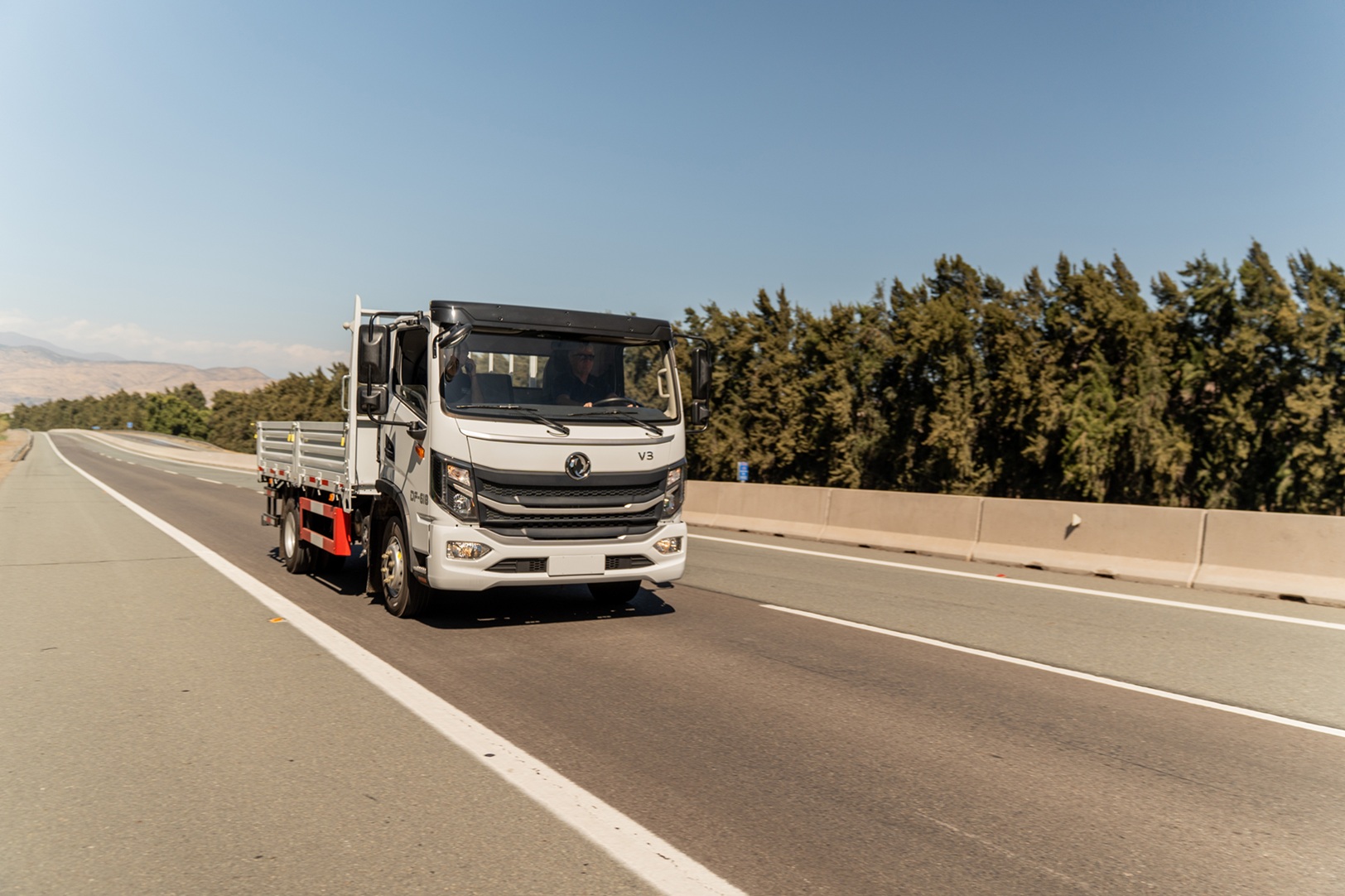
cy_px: 448
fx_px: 1046
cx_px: 672
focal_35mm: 28
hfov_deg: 65.5
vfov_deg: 46.4
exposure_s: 1/200
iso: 160
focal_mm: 28
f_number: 2.8
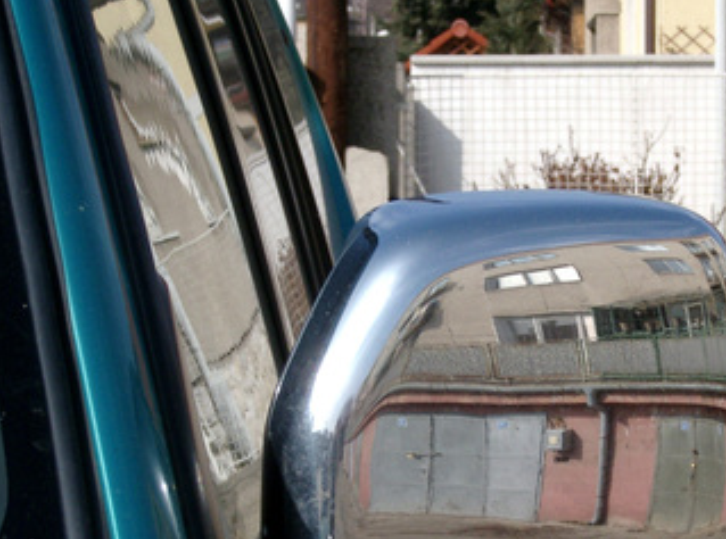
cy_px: 440
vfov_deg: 7.6
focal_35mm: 193
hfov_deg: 10.3
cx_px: 526
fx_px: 4034
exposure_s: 1/320
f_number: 9.2
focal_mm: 22.8
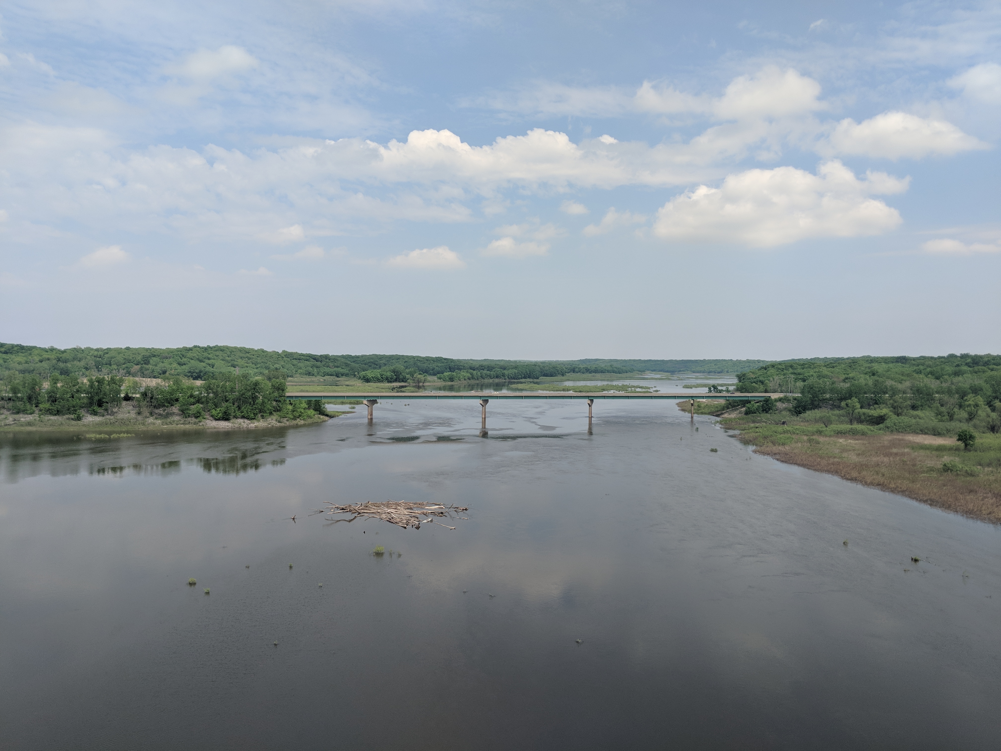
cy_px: 376
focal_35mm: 27
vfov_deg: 51.4
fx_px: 781
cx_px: 500
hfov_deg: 65.3
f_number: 1.8
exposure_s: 1/3344
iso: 51
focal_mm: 4.44
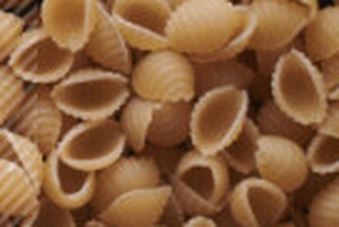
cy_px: 77
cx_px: -586
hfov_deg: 6.5
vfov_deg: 4.7
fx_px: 2771
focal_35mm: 294
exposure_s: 1/100
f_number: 8
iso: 160
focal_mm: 50
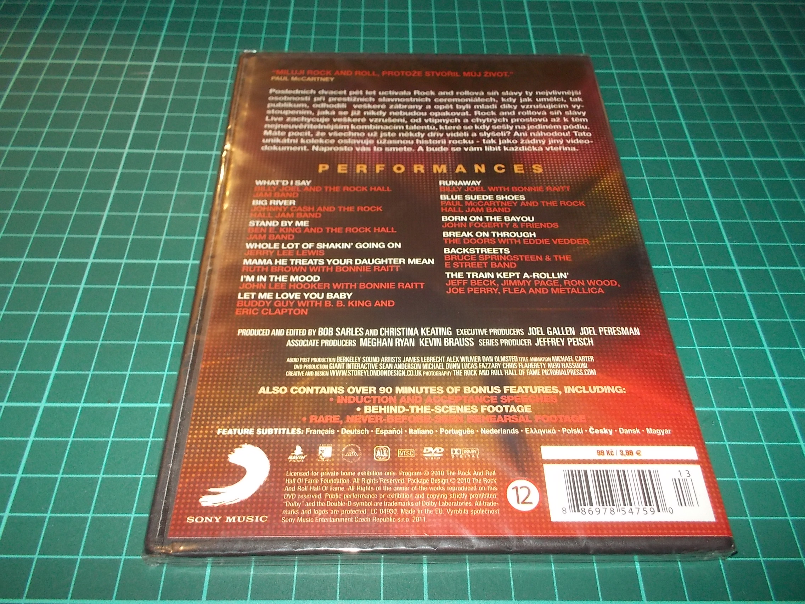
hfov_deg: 61.7
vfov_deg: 48.2
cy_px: 302
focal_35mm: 29
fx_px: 674
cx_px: 402
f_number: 3.3
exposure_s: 1/30
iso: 200
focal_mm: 4.1
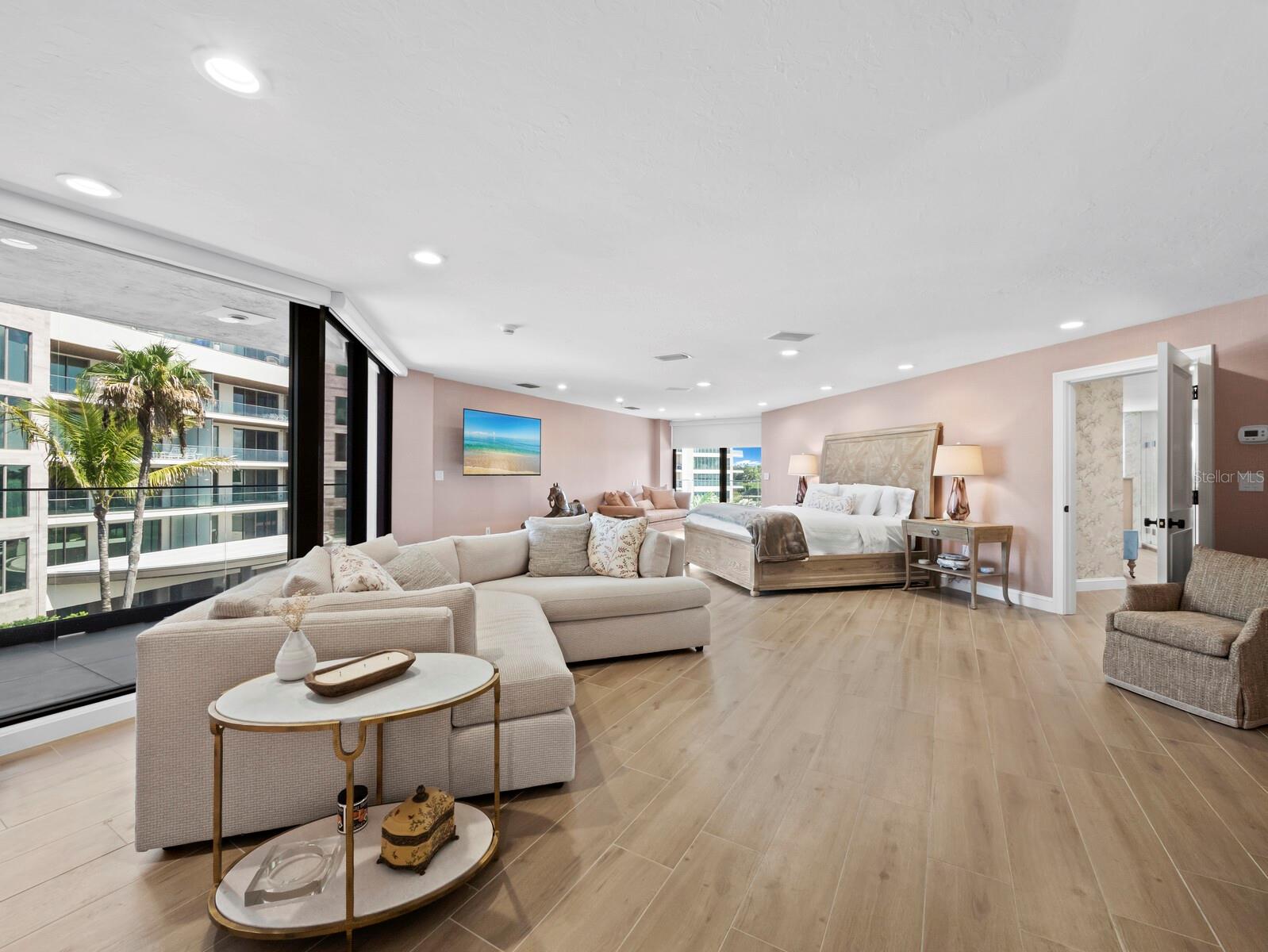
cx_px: 634
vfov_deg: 85.7
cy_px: 476
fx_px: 513
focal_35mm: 14
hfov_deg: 102.0
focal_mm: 7
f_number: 11
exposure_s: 1/2
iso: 400
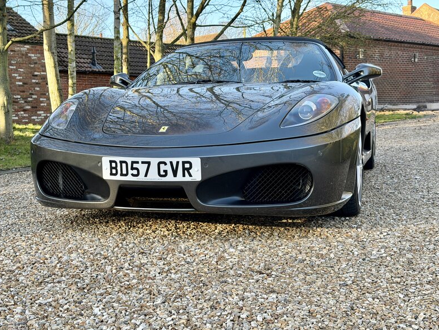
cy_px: 162
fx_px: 621
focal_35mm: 49
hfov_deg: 38.9
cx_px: 218
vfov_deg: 29.7
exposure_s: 1/442
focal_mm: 6.76
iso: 80
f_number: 1.78
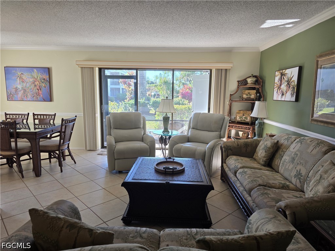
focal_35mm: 23
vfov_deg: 58.9
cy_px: 126
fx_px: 223
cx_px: 168
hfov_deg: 73.9
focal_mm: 6.3
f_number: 1.7
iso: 64
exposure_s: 1/180
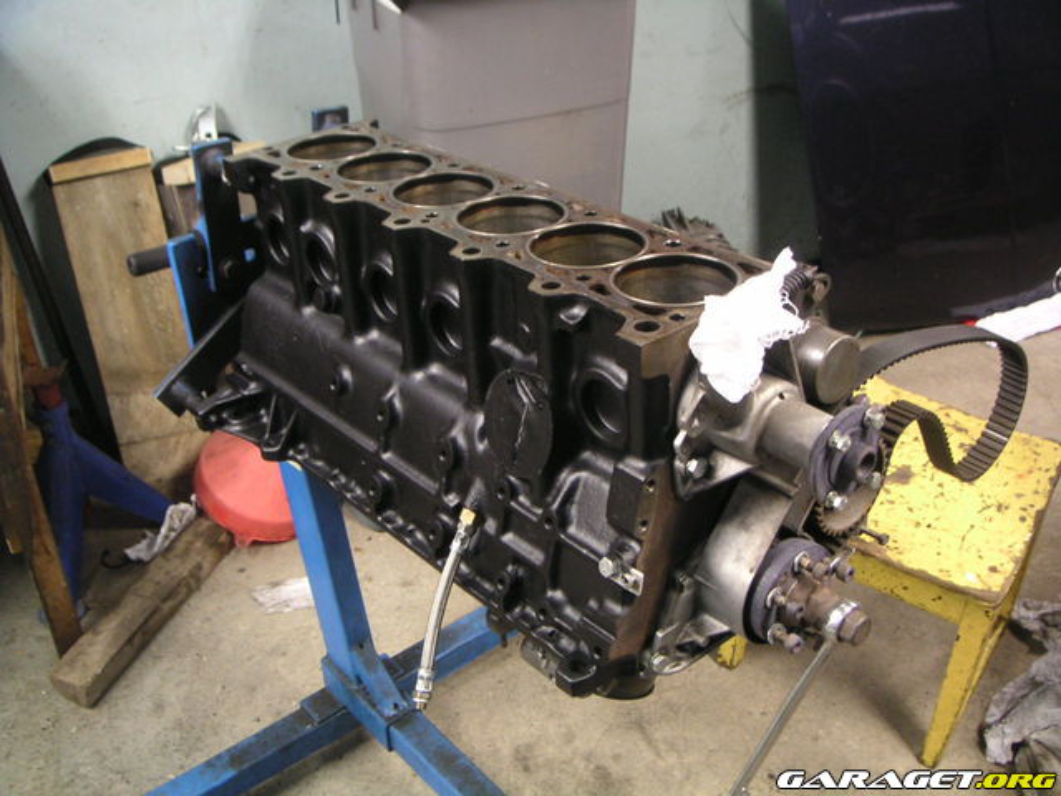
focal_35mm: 38
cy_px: 398
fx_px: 1165
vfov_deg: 37.7
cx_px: 530
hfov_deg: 49.0
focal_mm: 6
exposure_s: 1/6
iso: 100
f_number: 2.8
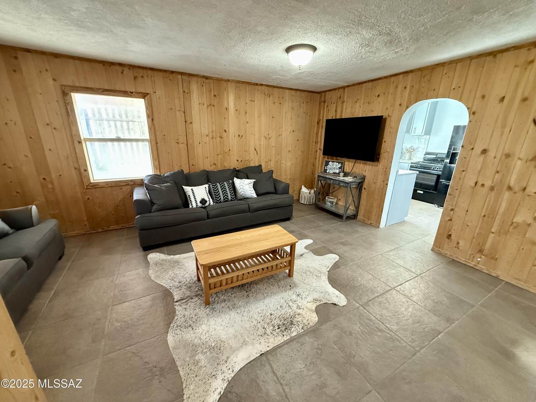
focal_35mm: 14
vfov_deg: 85.7
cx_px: 268
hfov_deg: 102.1
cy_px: 201
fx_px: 217
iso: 800
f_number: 2.2
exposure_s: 1/60
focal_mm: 2.22
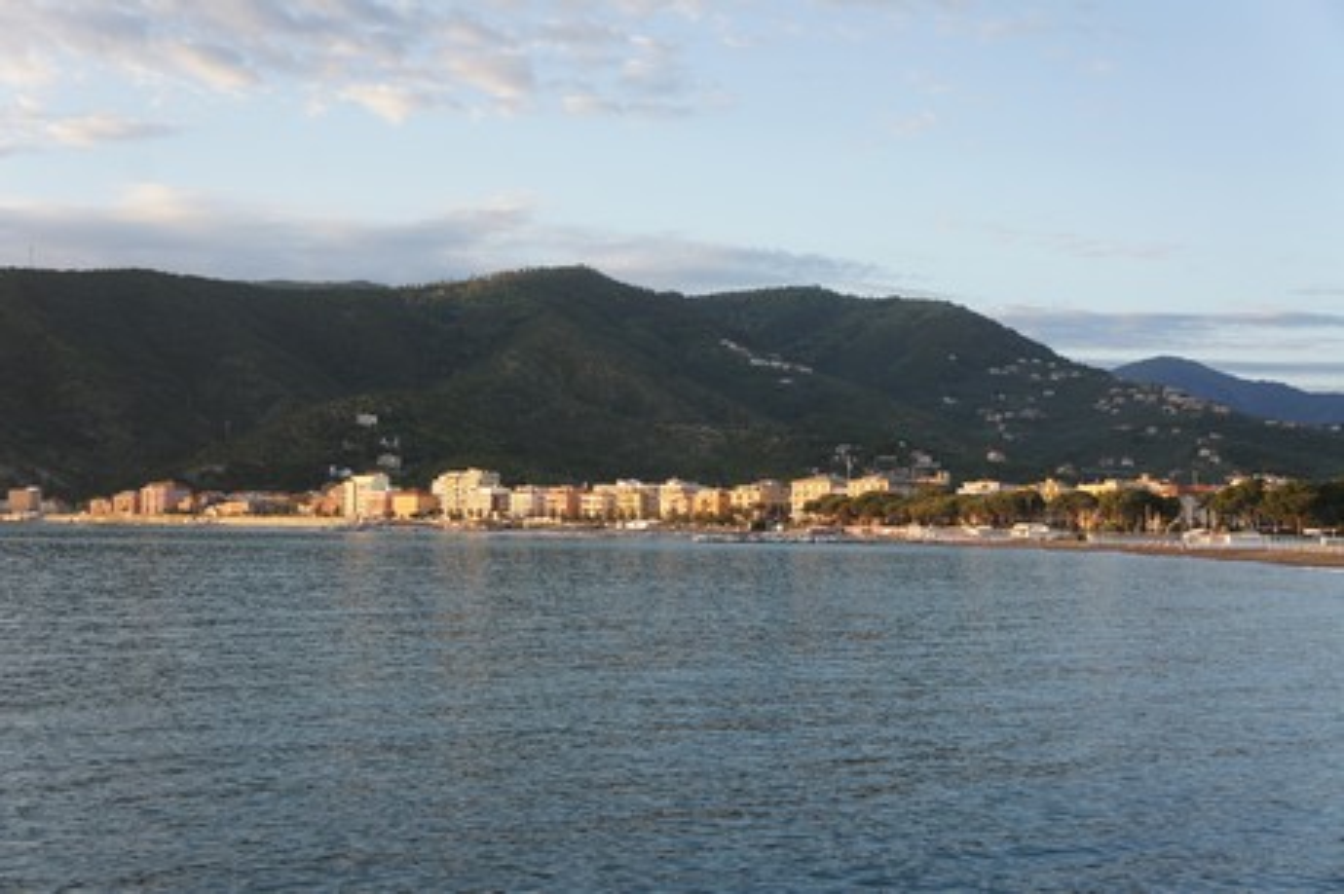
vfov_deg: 30.8
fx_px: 1623
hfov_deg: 45.0
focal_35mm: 44
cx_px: 672
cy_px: 447
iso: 200
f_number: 6.3
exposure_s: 1/125
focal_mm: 29
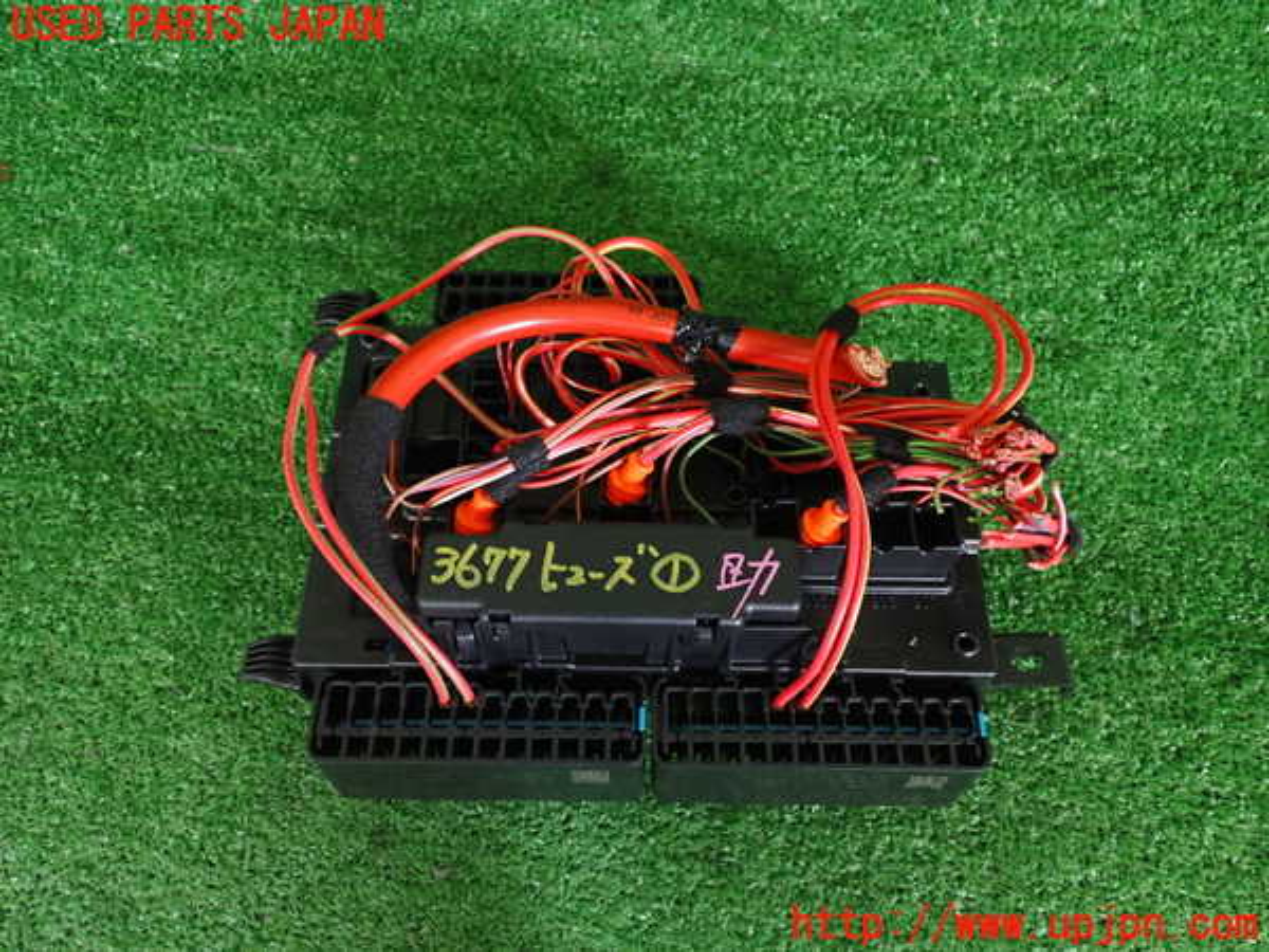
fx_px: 1100
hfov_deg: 60.0
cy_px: 476
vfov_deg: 46.8
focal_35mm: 30
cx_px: 634
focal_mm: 5.4
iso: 800
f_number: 2.3
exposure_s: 1/15
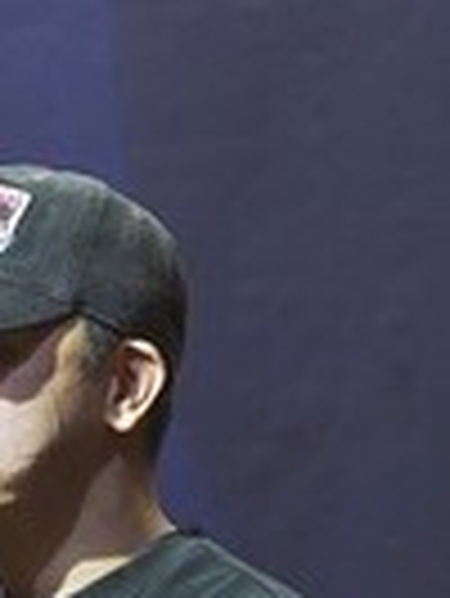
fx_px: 7857
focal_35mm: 454
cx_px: -306
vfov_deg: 4.4
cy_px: 674
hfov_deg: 3.3
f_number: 2.8
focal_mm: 70
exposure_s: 1/125
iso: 1000
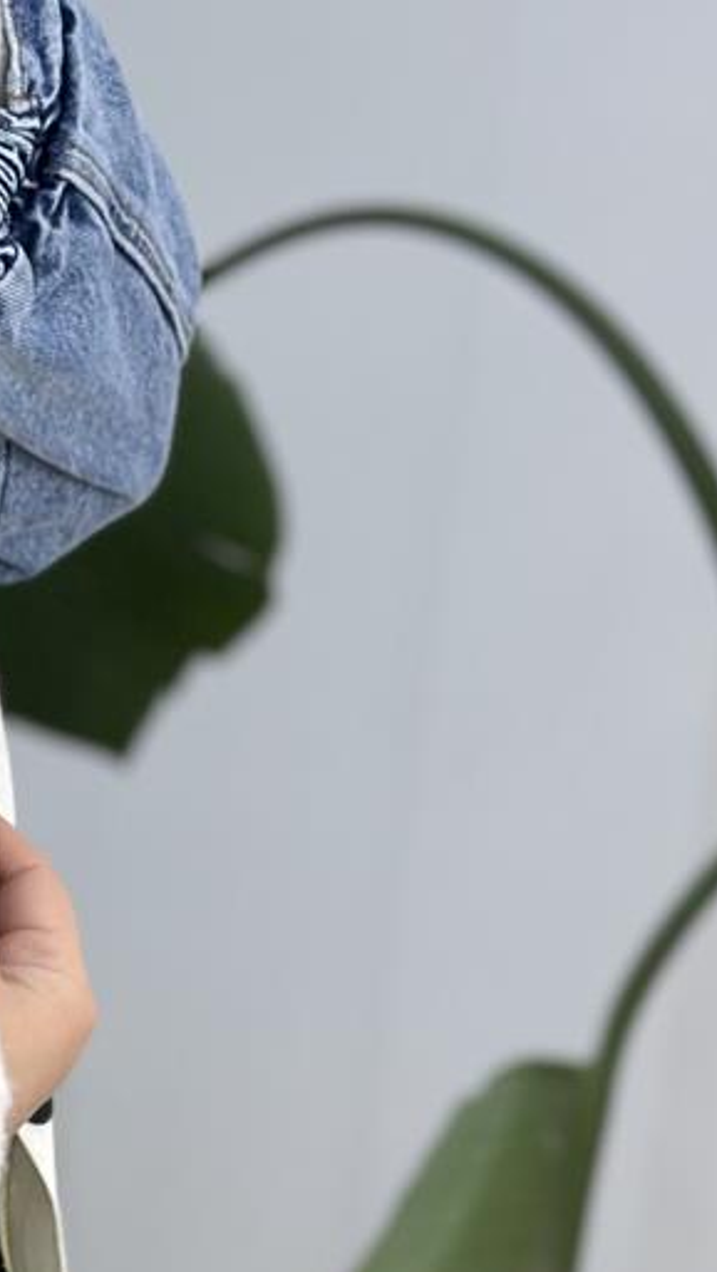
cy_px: 1188
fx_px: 5503
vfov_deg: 13.1
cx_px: -603
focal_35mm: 163
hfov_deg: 7.2
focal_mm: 6.86
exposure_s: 1/100
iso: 64
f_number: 1.78
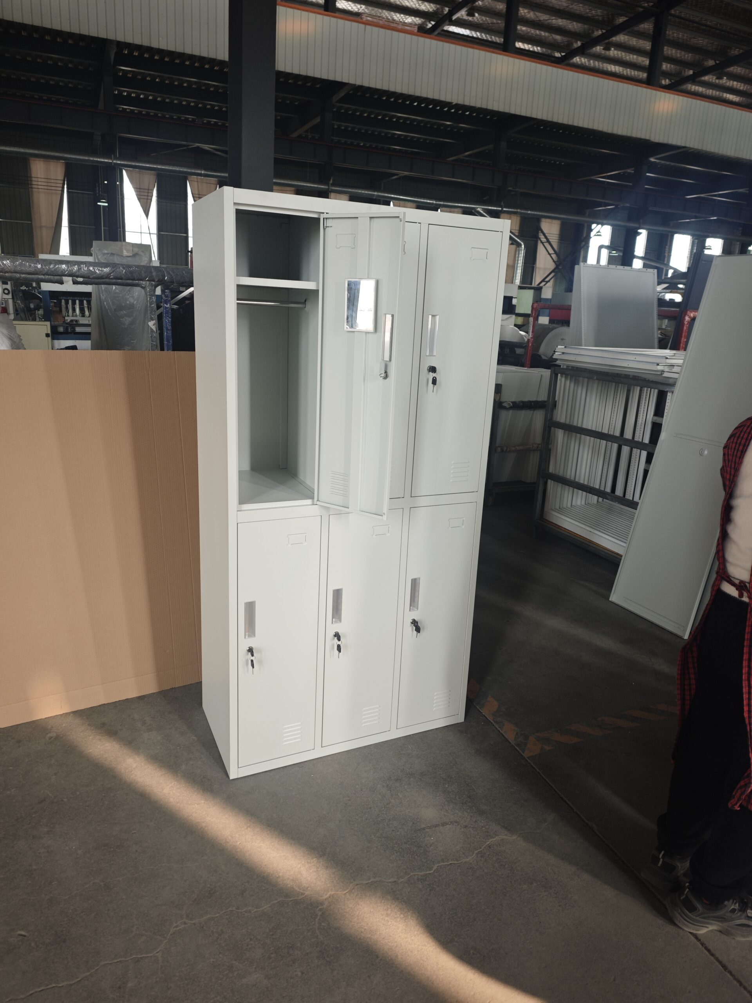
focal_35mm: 23
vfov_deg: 73.9
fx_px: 666
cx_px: 376
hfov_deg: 58.9
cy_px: 502
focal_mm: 6.55
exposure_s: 1/100
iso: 200
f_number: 1.6
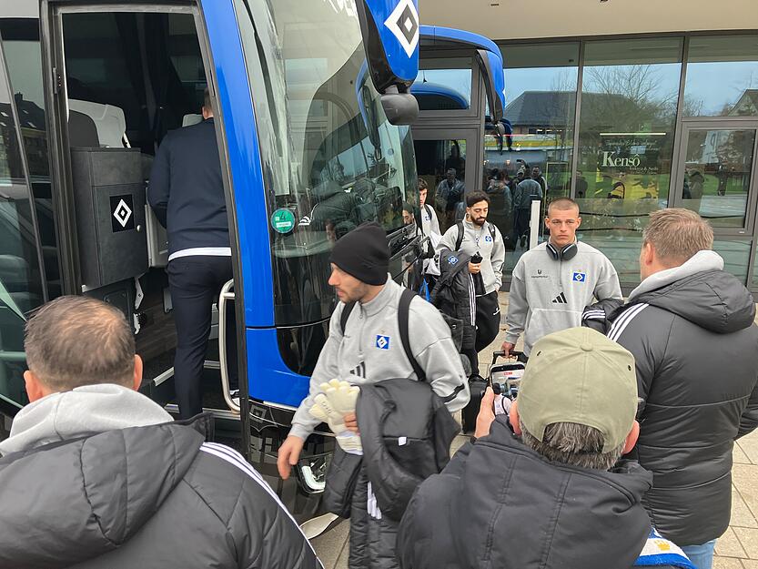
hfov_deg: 63.4
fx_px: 613
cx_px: 379
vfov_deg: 49.8
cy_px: 284
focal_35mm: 28
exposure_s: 1/100
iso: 80
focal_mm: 3.99
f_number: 1.8
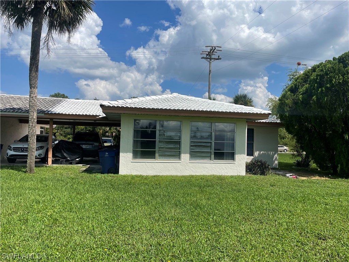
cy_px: 131
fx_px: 262
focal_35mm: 26
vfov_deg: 53.1
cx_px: 174
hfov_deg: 67.3
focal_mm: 4.2
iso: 32
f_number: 1.6
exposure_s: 1/5556
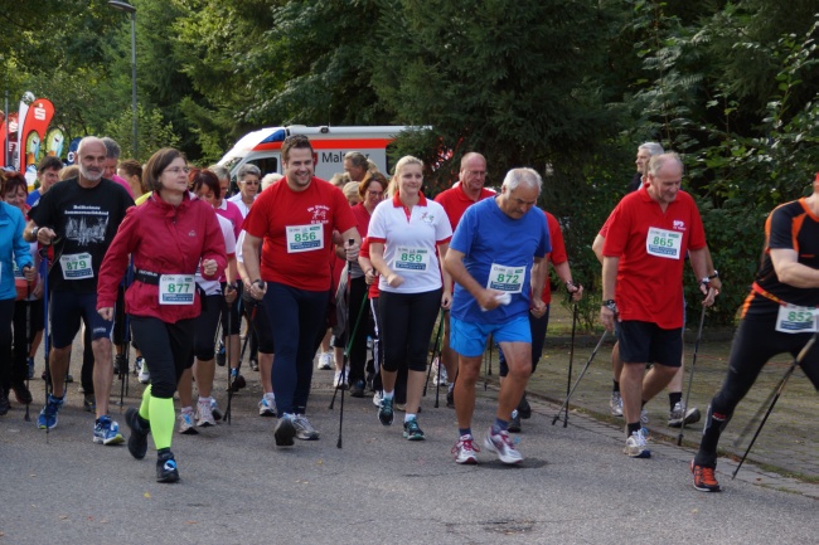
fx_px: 1876
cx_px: 410
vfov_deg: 16.5
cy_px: 272
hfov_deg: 24.6
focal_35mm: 82
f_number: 5
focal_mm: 55
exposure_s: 1/100
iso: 100
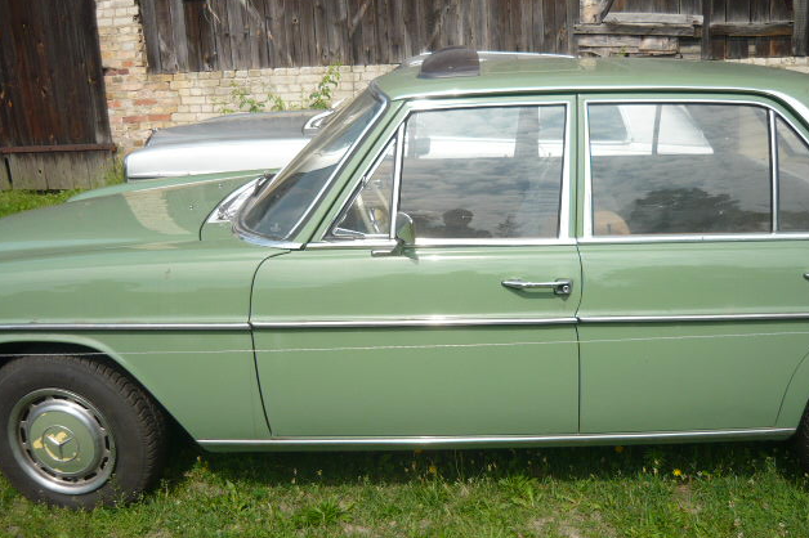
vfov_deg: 37.8
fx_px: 786
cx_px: 404
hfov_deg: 54.5
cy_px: 282
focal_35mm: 35
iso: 100
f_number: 8
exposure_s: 1/200
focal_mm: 5.5
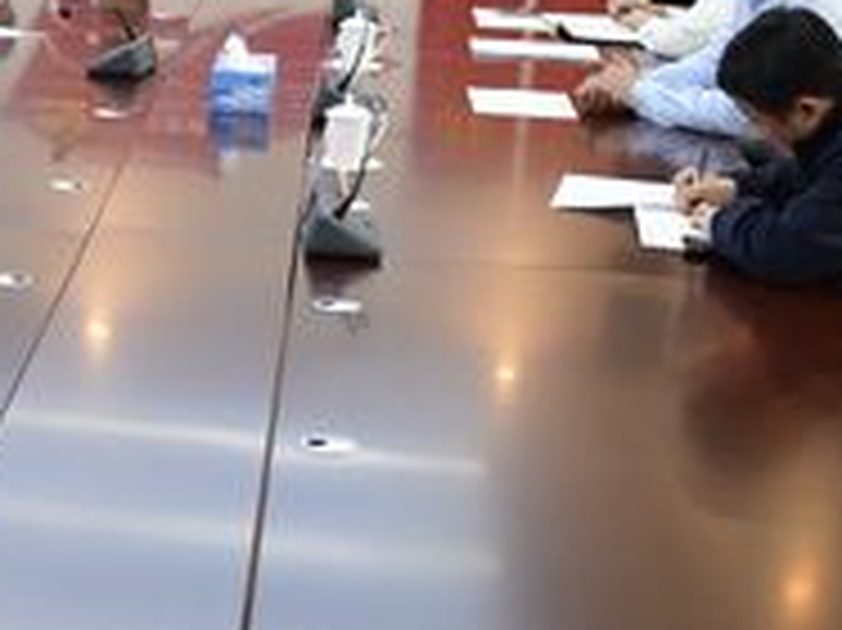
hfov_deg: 17.6
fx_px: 2590
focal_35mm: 107
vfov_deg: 13.8
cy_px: 194
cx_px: -153
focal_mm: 23
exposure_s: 1/50
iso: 400
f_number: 4.5
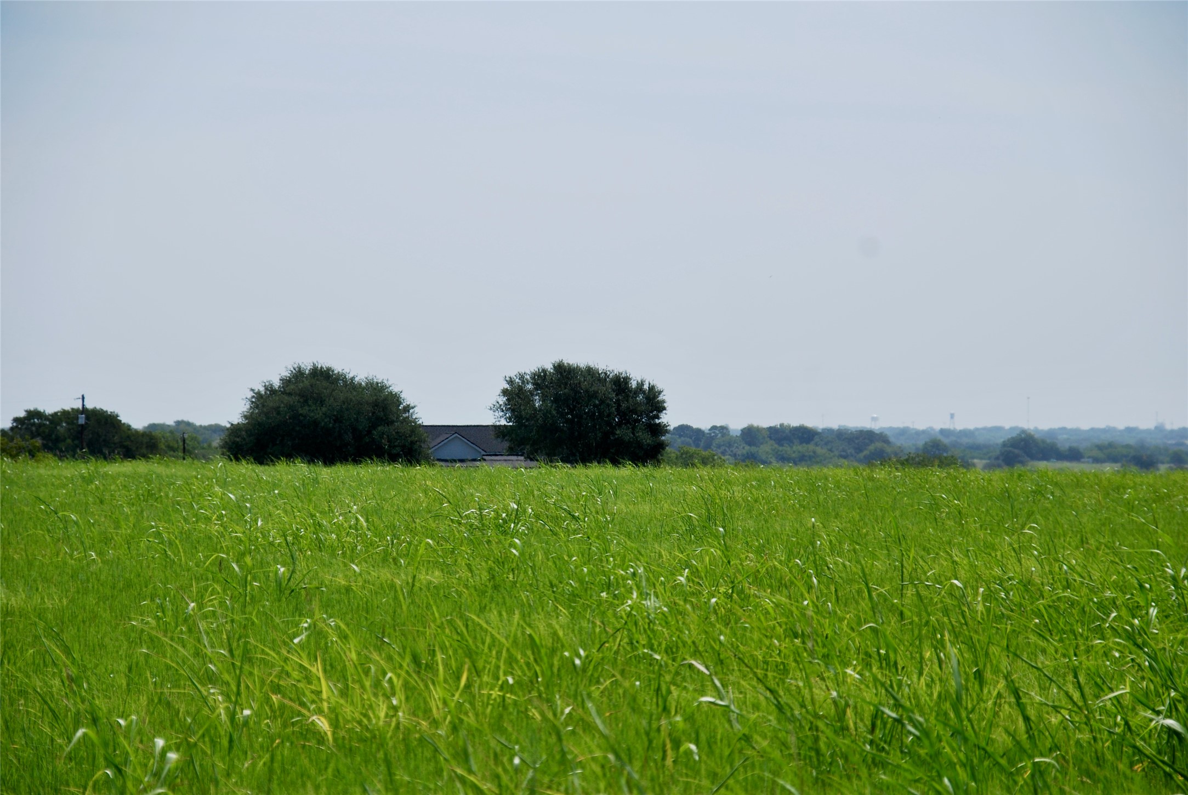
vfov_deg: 9.4
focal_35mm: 147
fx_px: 4856
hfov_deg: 13.9
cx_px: 594
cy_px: 398
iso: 100
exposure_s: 1/500
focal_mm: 98
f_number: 5.6
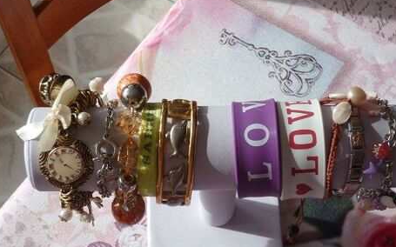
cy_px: 144
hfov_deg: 31.1
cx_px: 198
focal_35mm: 66
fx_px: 712
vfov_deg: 19.7
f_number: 4
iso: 80
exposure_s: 1/160
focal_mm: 10.5
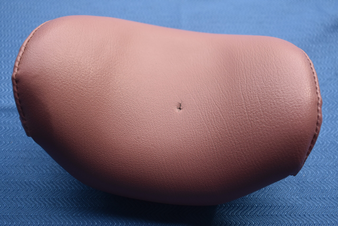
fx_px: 423
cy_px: 113
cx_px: 169
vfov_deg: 29.9
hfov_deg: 43.6
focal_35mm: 45
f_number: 5.6
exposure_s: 1/250
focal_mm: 30
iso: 280
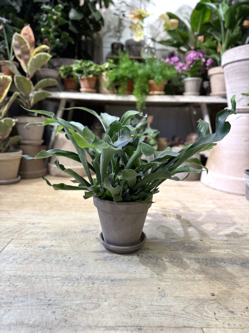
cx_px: 124
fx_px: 230
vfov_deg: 71.6
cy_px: 166
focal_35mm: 24
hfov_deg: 56.8
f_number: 1.78
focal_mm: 6.86
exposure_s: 1/50
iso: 160
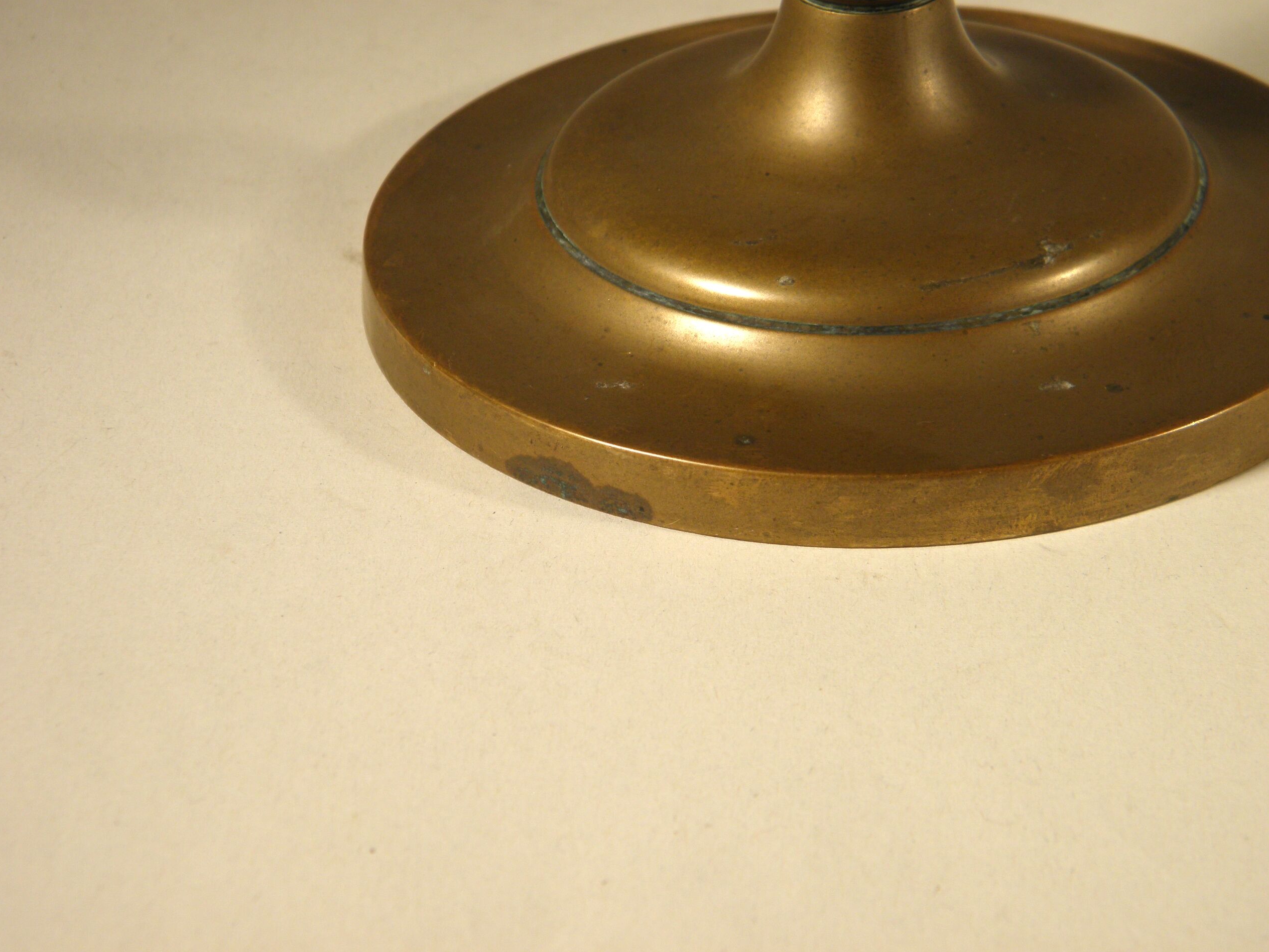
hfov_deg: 24.1
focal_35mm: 81
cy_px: 479
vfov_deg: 18.2
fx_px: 2969
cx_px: 641
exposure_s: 1/60
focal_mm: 14.3
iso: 100
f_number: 4.4
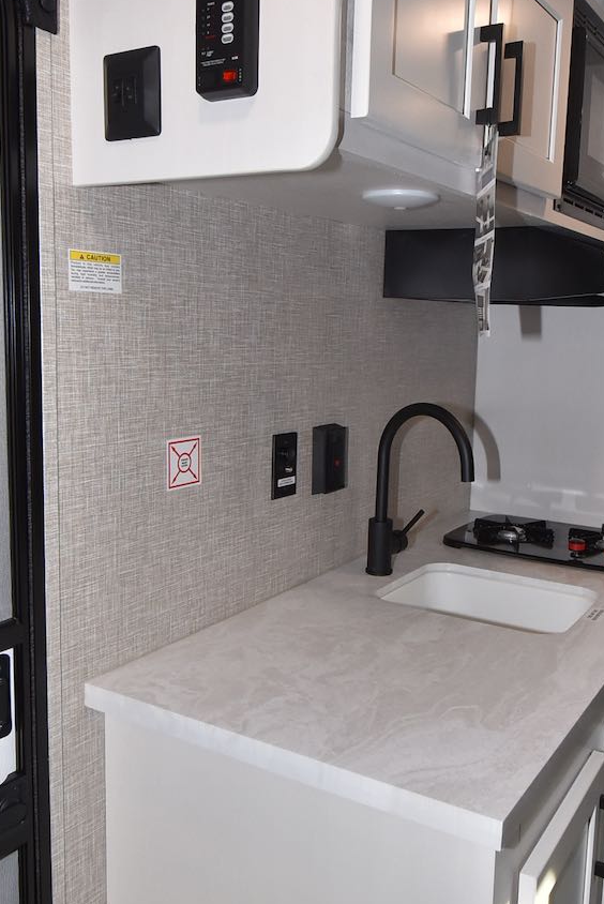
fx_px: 804
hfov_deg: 41.1
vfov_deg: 58.7
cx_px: 345
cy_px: 451
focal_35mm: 32
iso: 720
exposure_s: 1/125
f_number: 5.6
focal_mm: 10
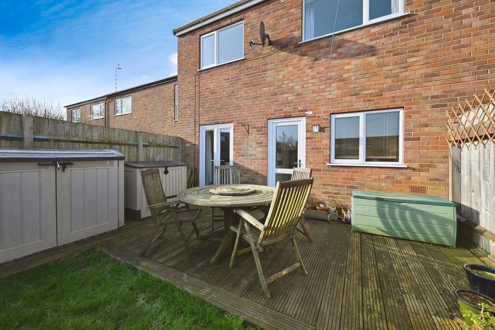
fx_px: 193
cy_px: 165
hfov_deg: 104.2
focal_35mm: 14
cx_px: 248
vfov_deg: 81.2
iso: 100
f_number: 7.1
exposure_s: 1/160
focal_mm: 14
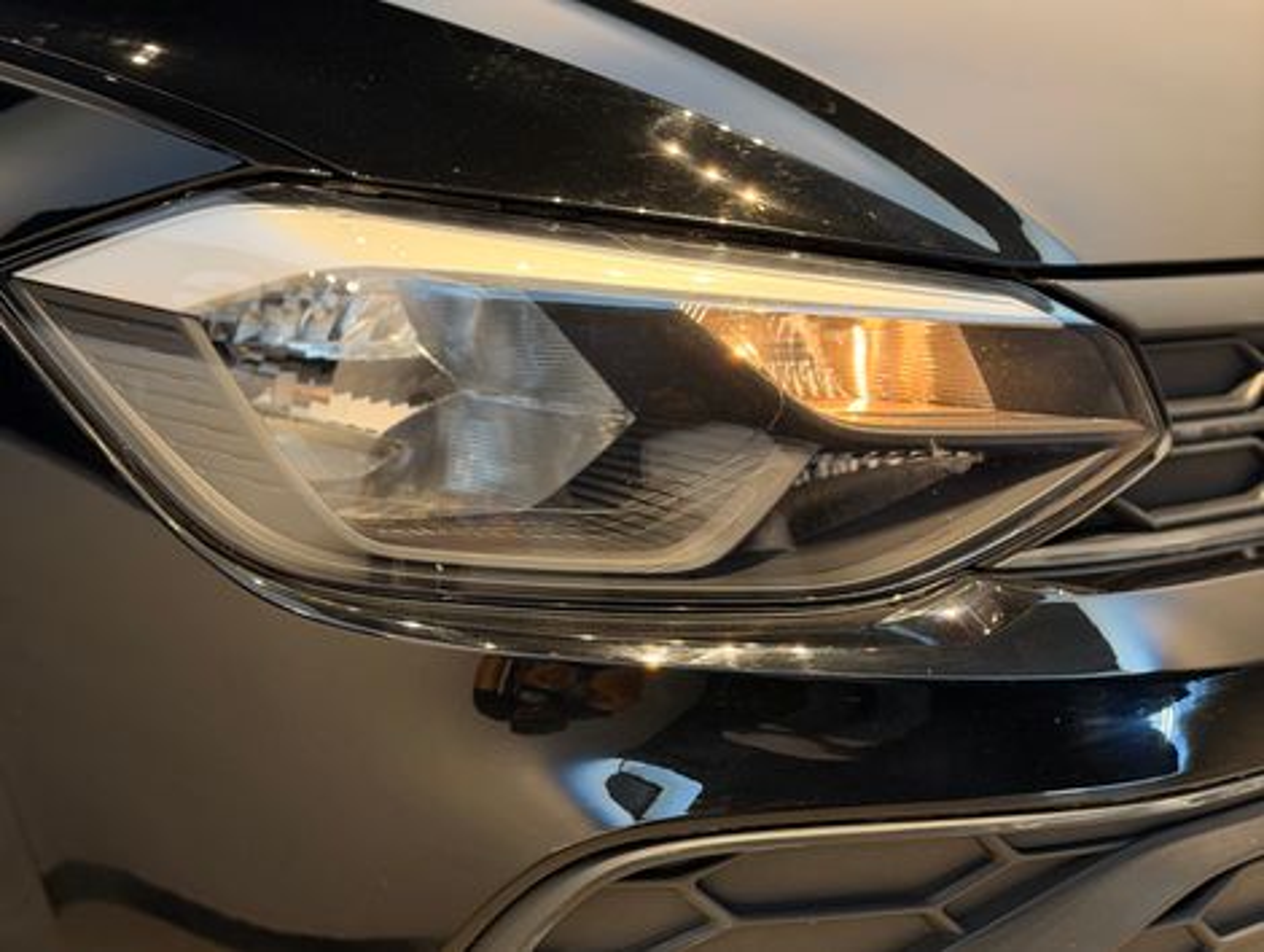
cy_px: 476
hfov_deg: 39.6
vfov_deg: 30.3
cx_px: 632
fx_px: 1755
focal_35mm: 48
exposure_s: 1/40
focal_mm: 6.76
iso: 200
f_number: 1.78
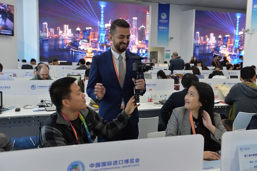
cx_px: 128
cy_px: 86
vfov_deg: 33.4
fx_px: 285
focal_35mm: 40
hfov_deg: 48.5
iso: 800
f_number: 4.5
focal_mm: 40
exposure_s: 1/160
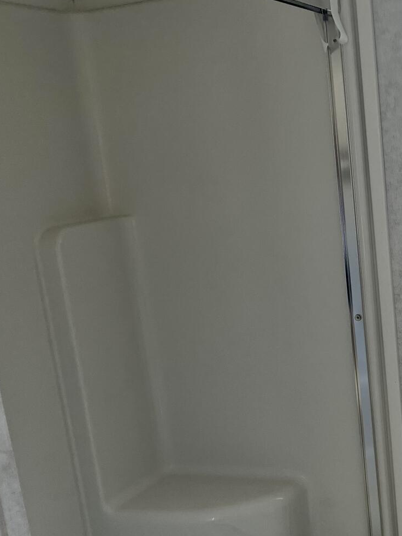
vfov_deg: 35.8
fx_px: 820
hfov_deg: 26.7
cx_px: 354
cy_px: 358
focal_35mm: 53
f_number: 1.6
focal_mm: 5.1
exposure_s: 1/121
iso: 80
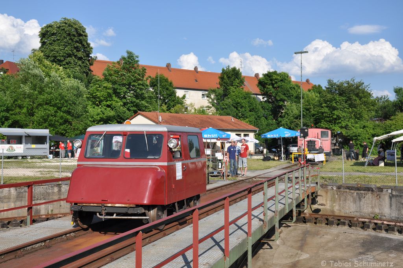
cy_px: 134
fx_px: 537
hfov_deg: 41.2
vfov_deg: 28.0
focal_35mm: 48
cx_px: 202
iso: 200
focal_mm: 32
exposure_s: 1/500
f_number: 8
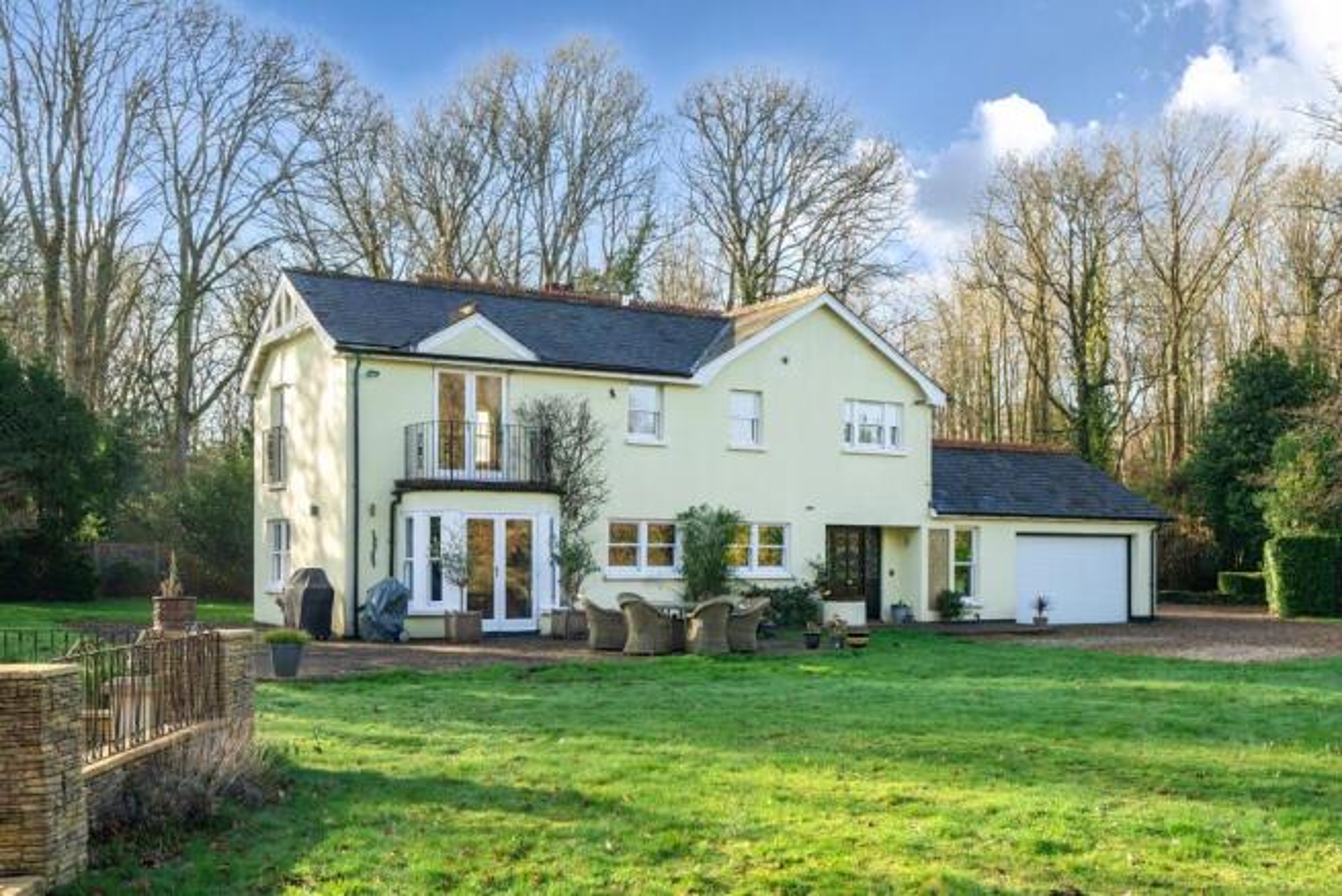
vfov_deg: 36.9
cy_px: 448
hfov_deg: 53.1
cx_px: 671
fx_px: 1342
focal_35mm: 36
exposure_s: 1/160
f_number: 8
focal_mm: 24
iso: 400
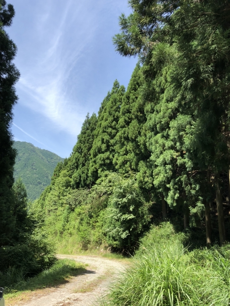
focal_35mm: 28
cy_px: 153
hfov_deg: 49.7
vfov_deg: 63.4
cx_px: 115
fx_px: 248
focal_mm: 4
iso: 20
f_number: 1.8
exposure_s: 1/979
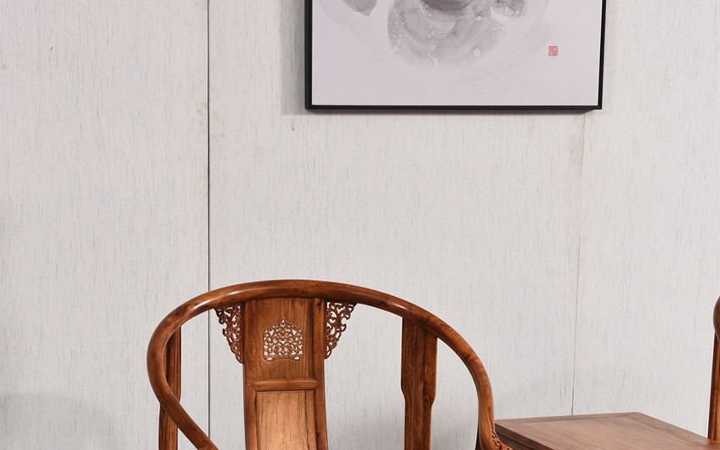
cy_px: 458
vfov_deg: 13.6
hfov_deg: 21.9
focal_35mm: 95
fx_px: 1864
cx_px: 360
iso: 100
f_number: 13
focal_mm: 62
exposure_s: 1/125
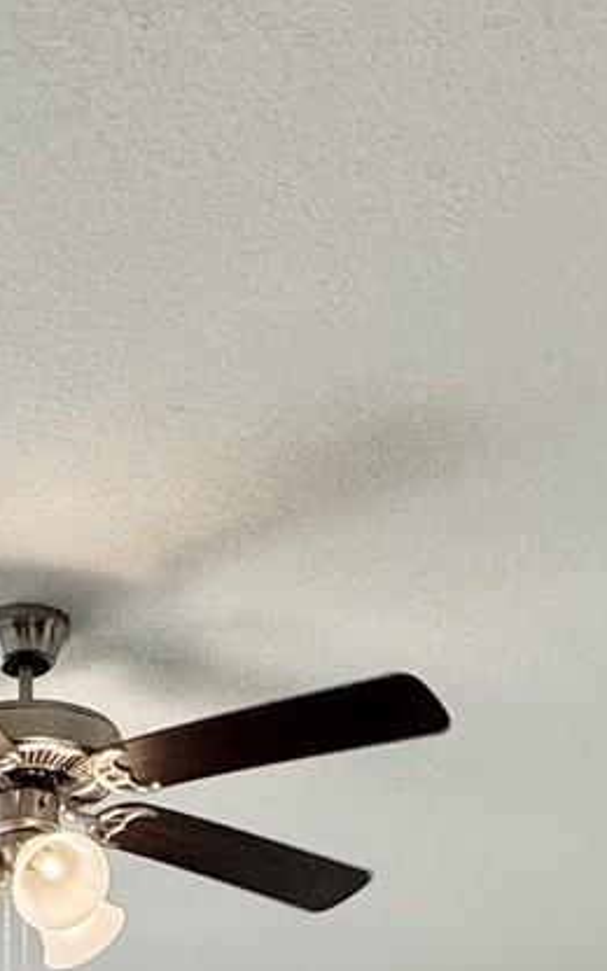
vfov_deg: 22.3
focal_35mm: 73
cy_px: 1524
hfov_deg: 17.3
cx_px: -58
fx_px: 1932
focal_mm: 2.22
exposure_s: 1/184
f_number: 2.2
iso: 40
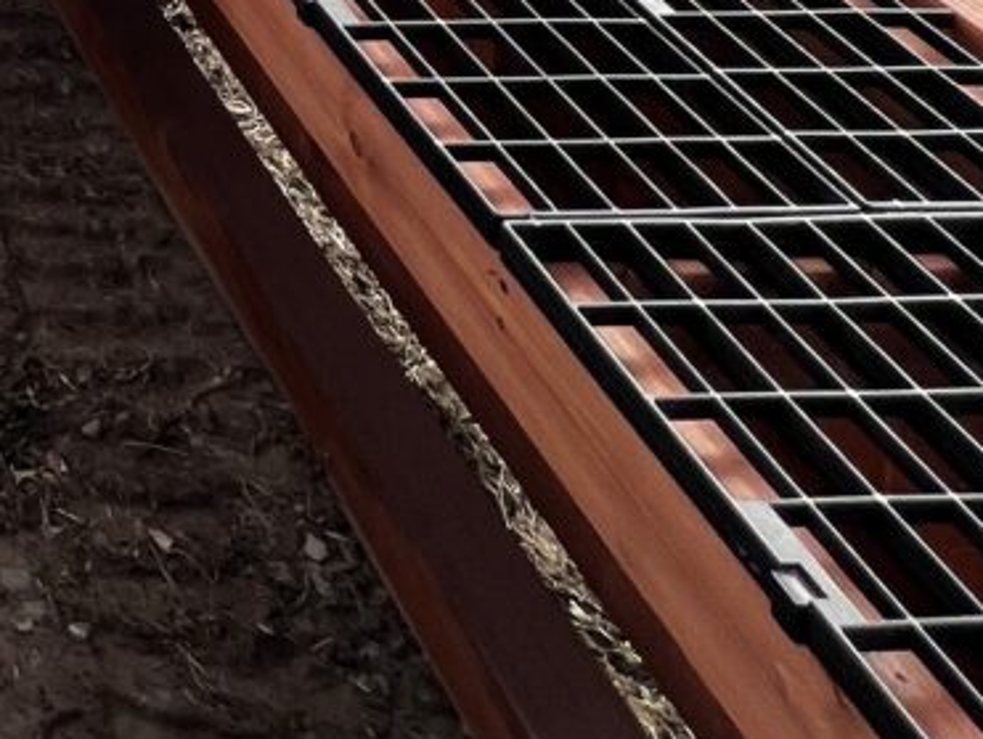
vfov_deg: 16.3
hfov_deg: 24.8
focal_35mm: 56
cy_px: -903
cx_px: -554
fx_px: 1592
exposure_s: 1/346
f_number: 1.8
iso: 32
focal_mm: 1.57
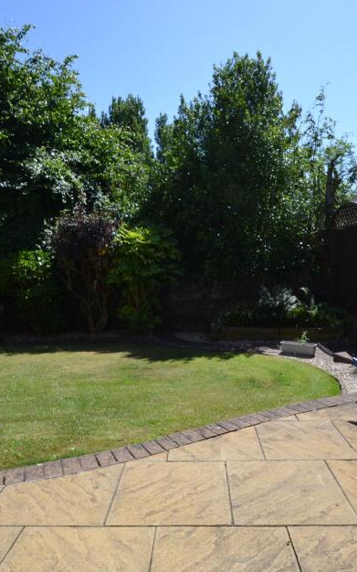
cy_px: 295
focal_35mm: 25
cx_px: 211
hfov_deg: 49.0
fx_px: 389
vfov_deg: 72.5
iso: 100
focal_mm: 10
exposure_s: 1/200
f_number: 7.1
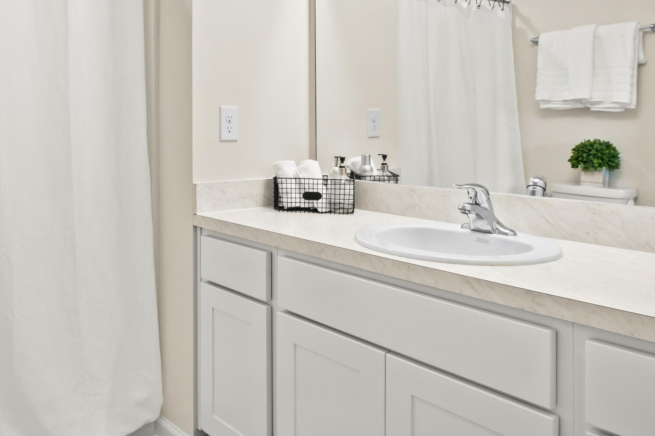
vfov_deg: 42.8
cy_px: 136
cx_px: 212
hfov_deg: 60.3
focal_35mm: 30
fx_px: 546
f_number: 8
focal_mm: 10
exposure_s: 1/4
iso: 320
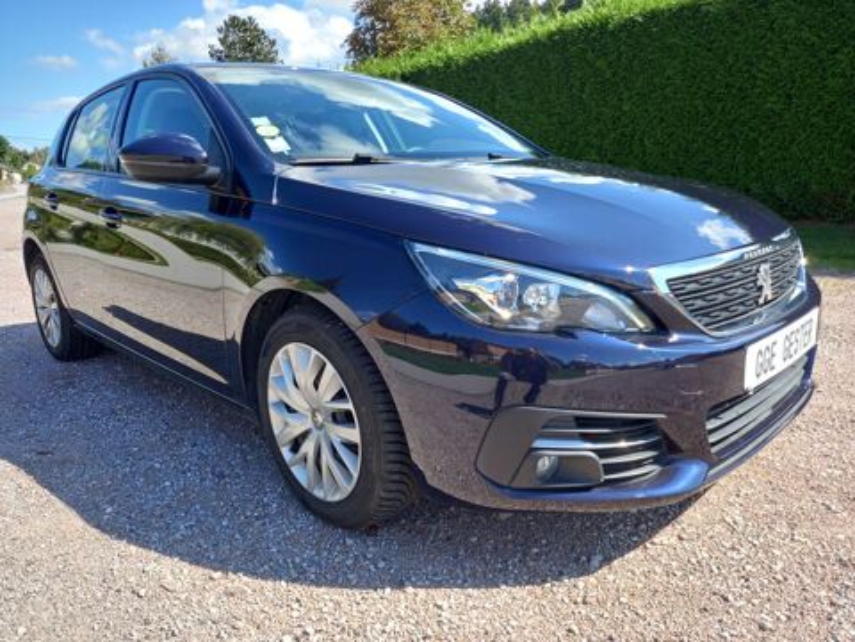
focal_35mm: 25
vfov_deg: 54.9
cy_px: 321
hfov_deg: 69.4
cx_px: 428
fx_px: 617
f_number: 2
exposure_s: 1/137
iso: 25
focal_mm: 4.6
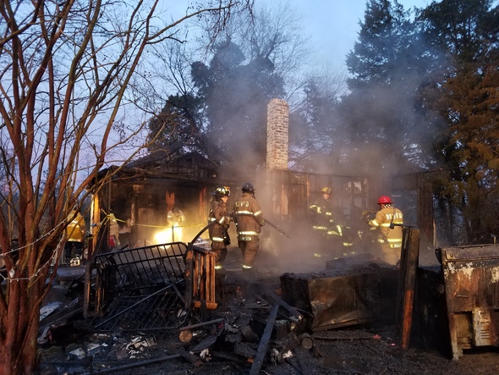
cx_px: 250
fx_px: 375
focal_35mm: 26
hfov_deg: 67.3
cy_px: 188
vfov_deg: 53.1
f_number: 1.7
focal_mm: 4.2
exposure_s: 1/24
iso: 125
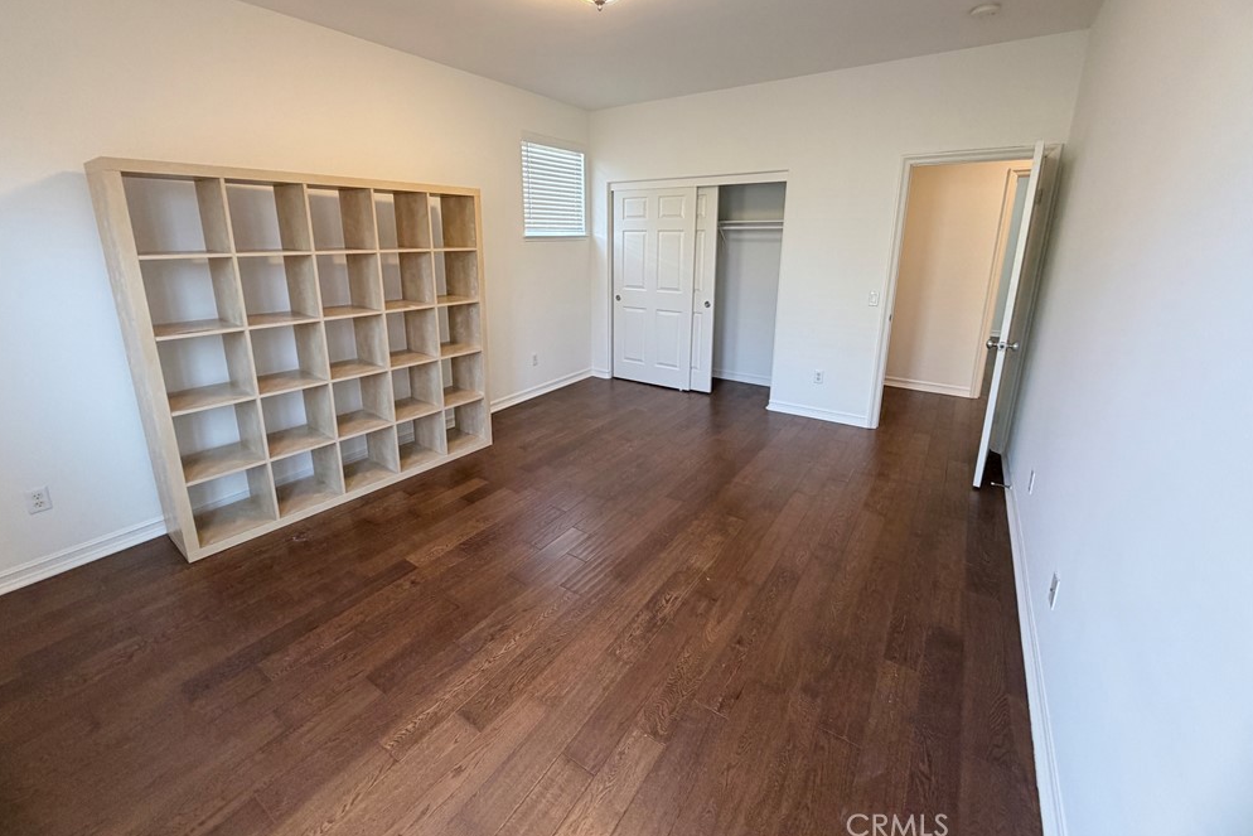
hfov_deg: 100.4
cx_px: 616
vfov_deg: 76.9
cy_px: 359
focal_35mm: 15
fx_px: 522
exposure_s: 1/60
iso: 200
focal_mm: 2.22
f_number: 2.2
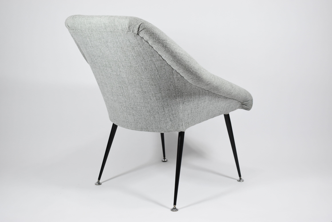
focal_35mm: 52
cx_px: 166
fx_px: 485
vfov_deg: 25.8
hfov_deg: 37.8
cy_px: 111
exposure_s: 1/125
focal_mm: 35
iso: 1250
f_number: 4.5
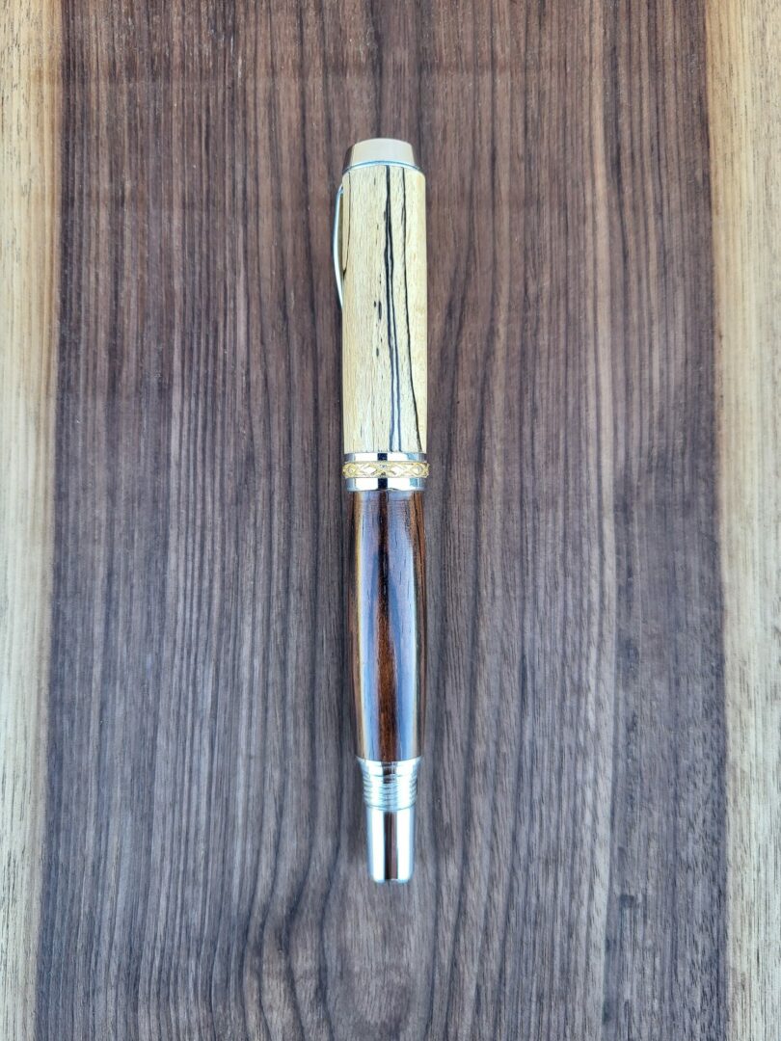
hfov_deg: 53.1
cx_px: 390
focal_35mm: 26
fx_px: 782
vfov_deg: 67.3
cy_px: 520
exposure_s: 1/100
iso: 80
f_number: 1.8
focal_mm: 5.4
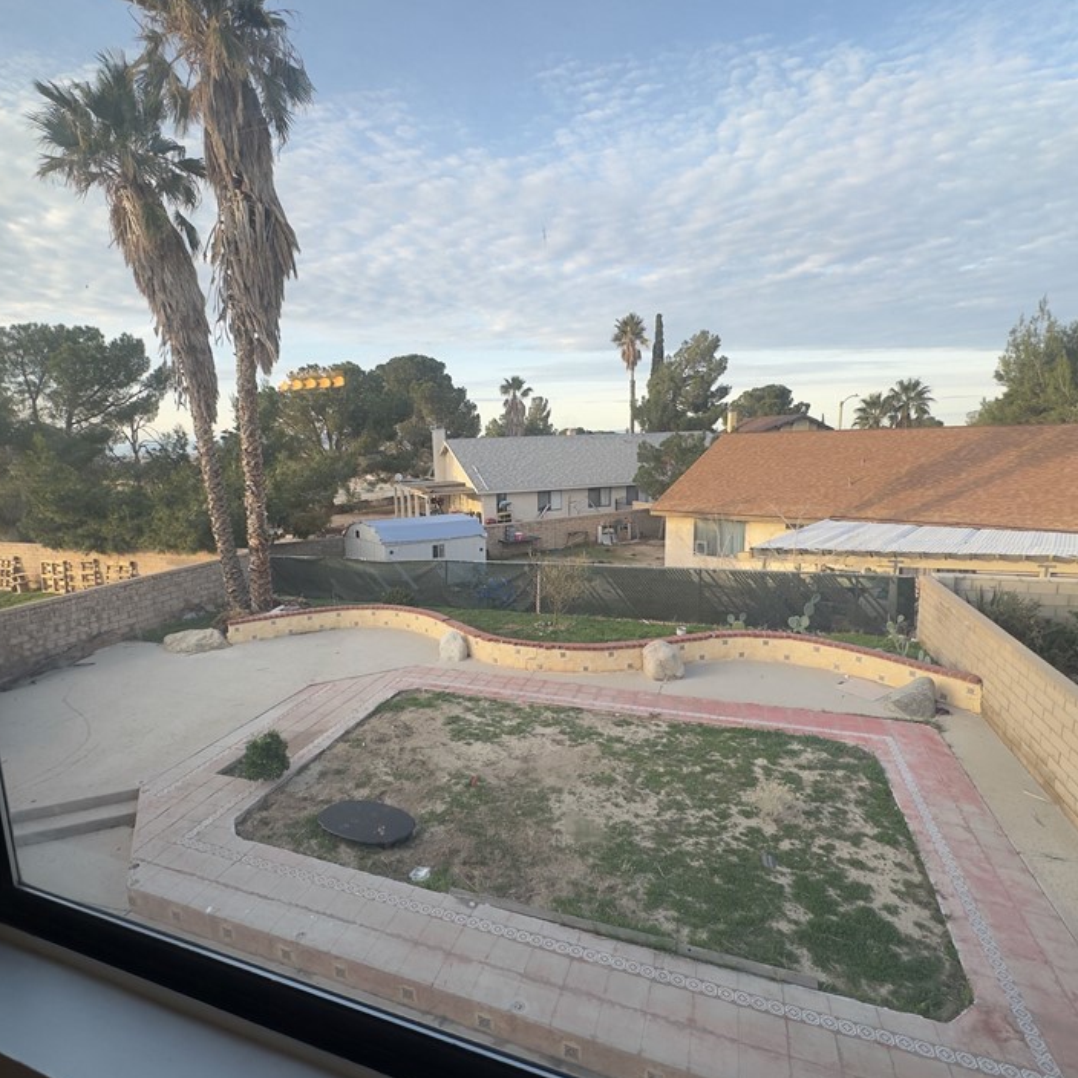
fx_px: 634
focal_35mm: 18
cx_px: 490
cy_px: 548
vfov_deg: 80.7
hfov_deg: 80.5
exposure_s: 1/296
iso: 40
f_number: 2.2
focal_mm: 2.22
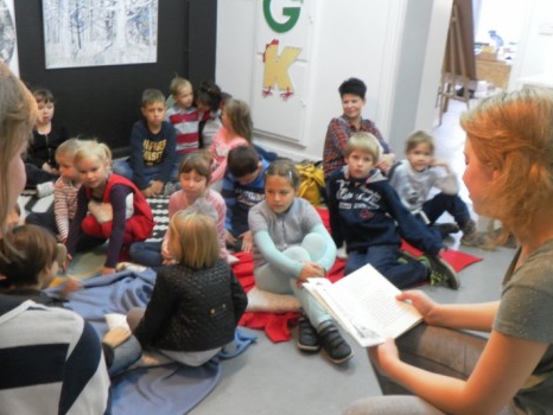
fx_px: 623
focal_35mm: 39
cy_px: 241
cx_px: 261
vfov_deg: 36.8
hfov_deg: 47.8
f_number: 2.8
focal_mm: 4.6
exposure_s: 1/10
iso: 200
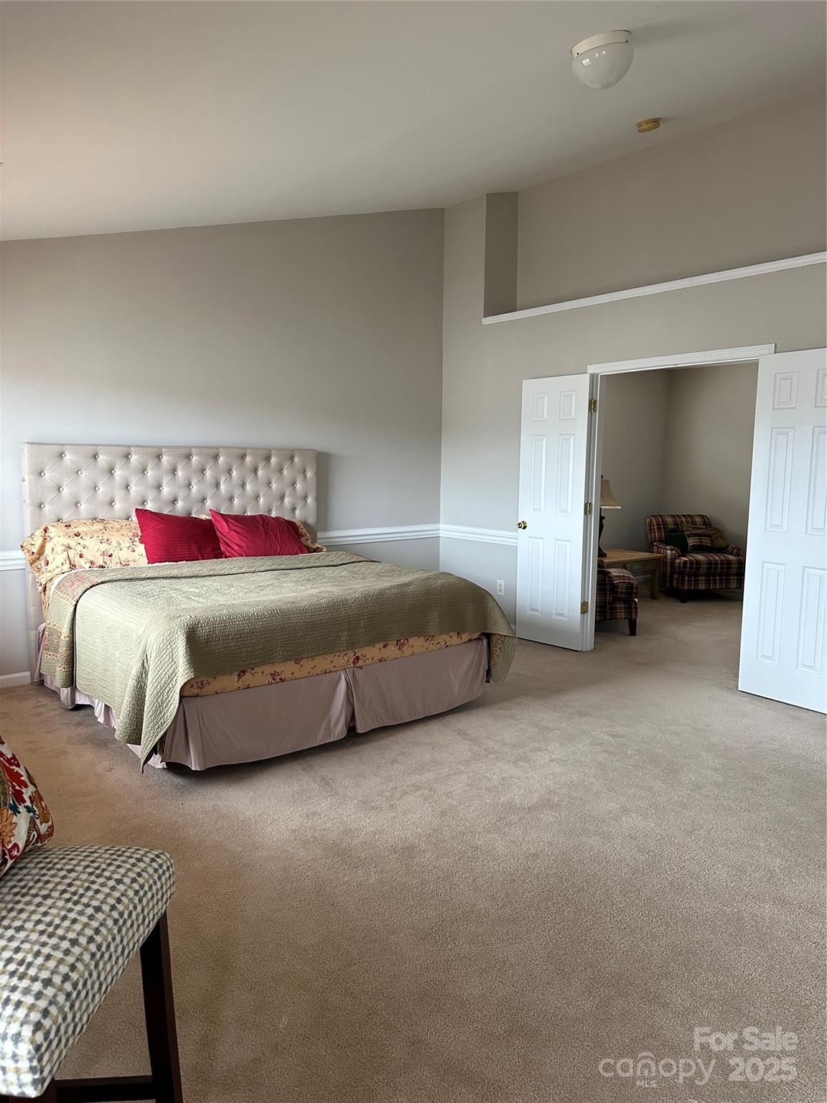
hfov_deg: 56.8
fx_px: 765
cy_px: 552
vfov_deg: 71.6
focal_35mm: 24
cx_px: 414
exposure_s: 1/121
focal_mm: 6.86
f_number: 1.78
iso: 200
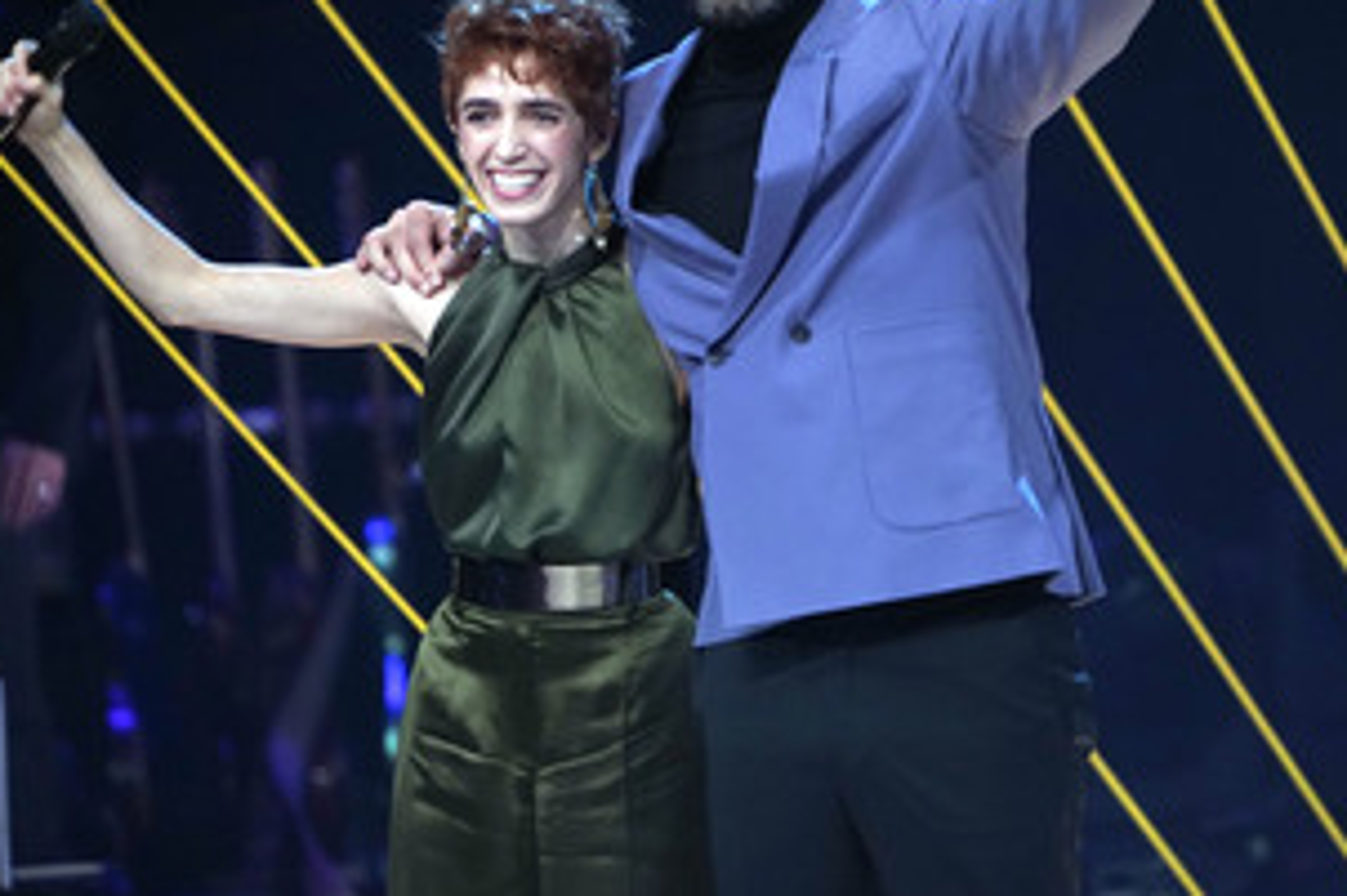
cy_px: 325
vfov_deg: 1.9
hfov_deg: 2.9
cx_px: 760
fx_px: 26700
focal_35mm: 714
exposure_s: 1/160
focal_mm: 478
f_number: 6.3
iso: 4000
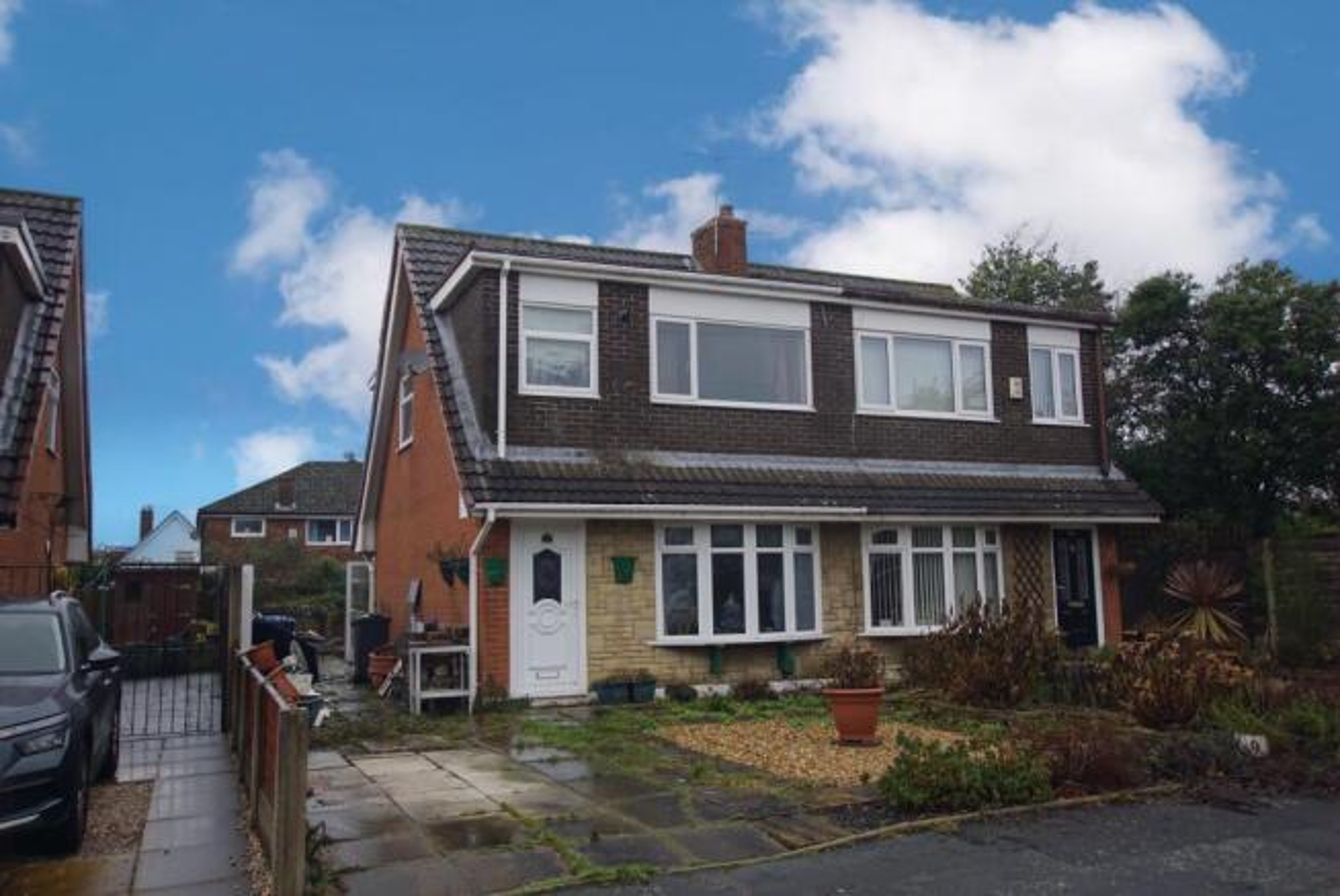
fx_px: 1117
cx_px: 670
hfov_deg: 61.9
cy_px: 448
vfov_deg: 43.7
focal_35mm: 30
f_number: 4
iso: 100
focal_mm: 20
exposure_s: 1/60
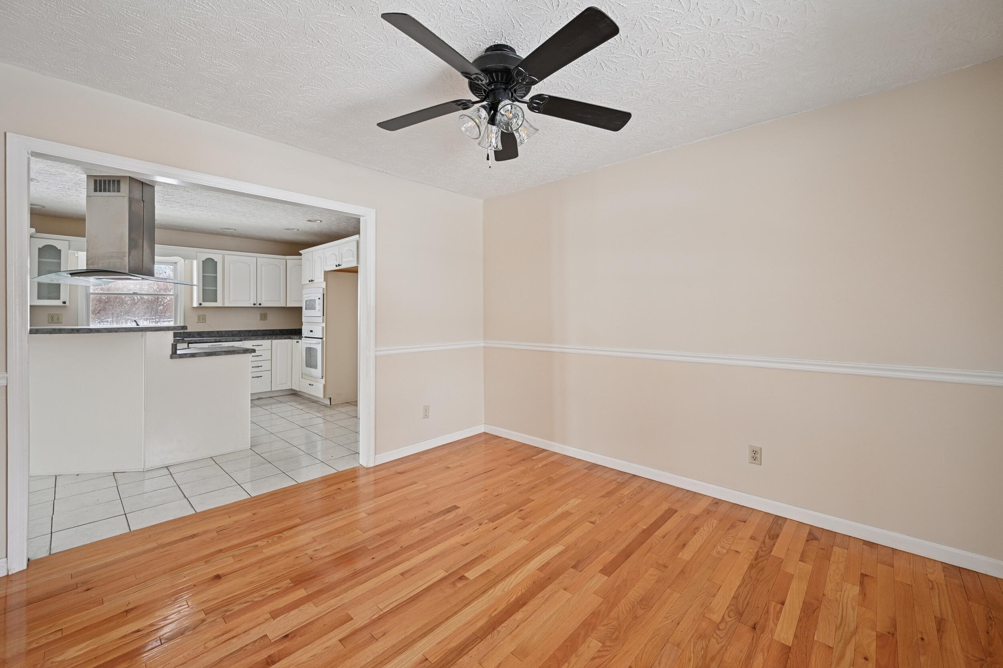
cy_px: 334
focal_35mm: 14
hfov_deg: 104.3
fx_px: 390
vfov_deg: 81.2
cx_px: 502
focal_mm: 14
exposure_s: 1/10
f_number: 8
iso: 400
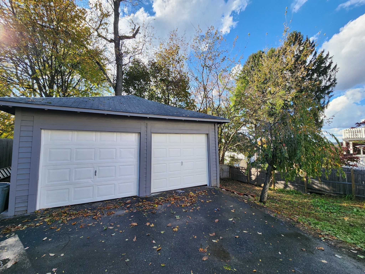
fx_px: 137
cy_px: 137
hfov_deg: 106.2
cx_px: 182
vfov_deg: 89.9
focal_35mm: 13
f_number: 2.2
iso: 50
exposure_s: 1/479
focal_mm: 2.2
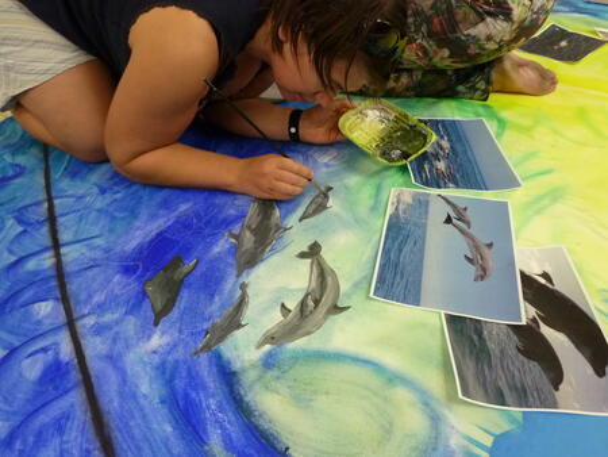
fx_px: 510
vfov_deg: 48.3
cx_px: 304
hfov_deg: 61.6
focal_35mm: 29
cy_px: 228
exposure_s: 1/30
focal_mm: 4.7
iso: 320
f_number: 3.4
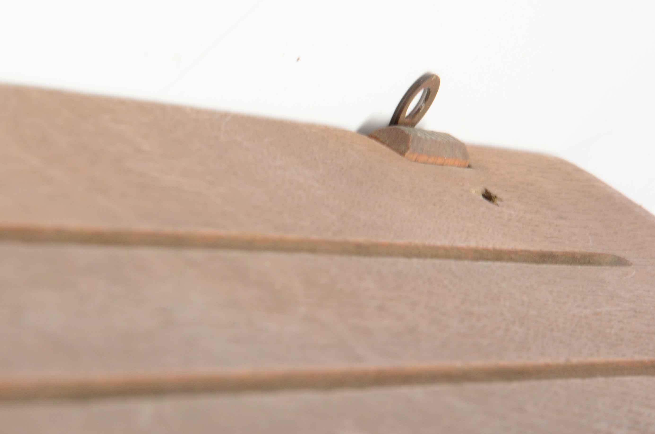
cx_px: 231
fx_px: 5082
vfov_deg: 4.9
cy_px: 280
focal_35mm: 280
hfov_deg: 7.4
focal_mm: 105
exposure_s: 1/160
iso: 400
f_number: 20
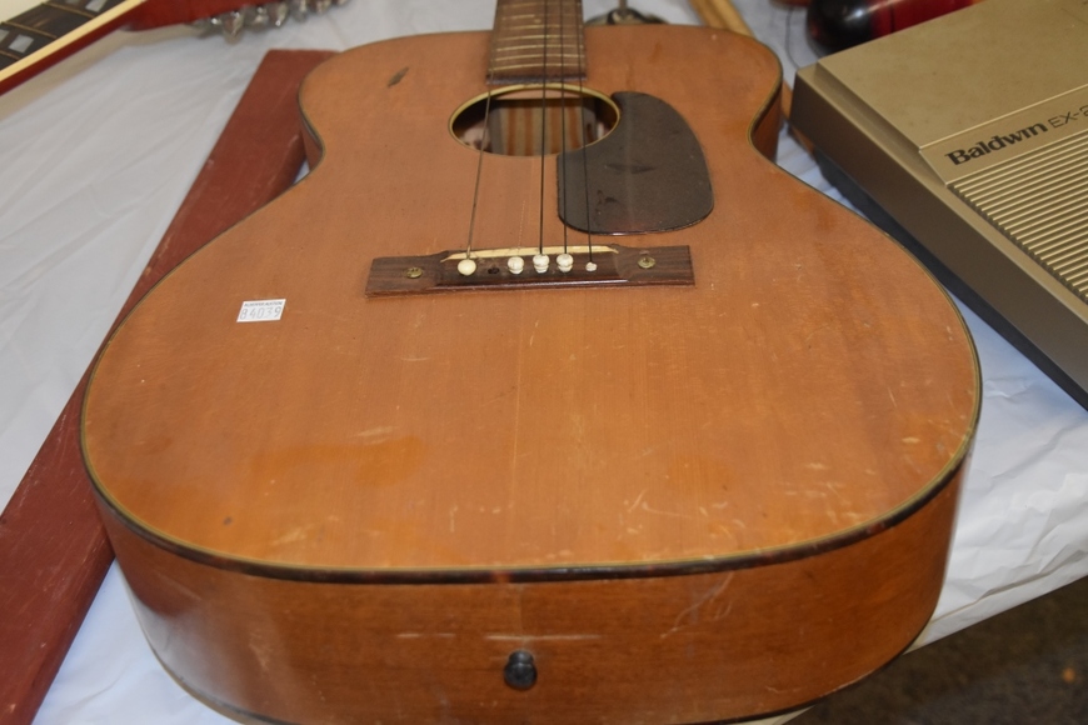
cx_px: 544
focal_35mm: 39
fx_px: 1179
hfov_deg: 49.6
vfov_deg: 34.2
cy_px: 362
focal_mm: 26
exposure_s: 1/60
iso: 1800
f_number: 3.8
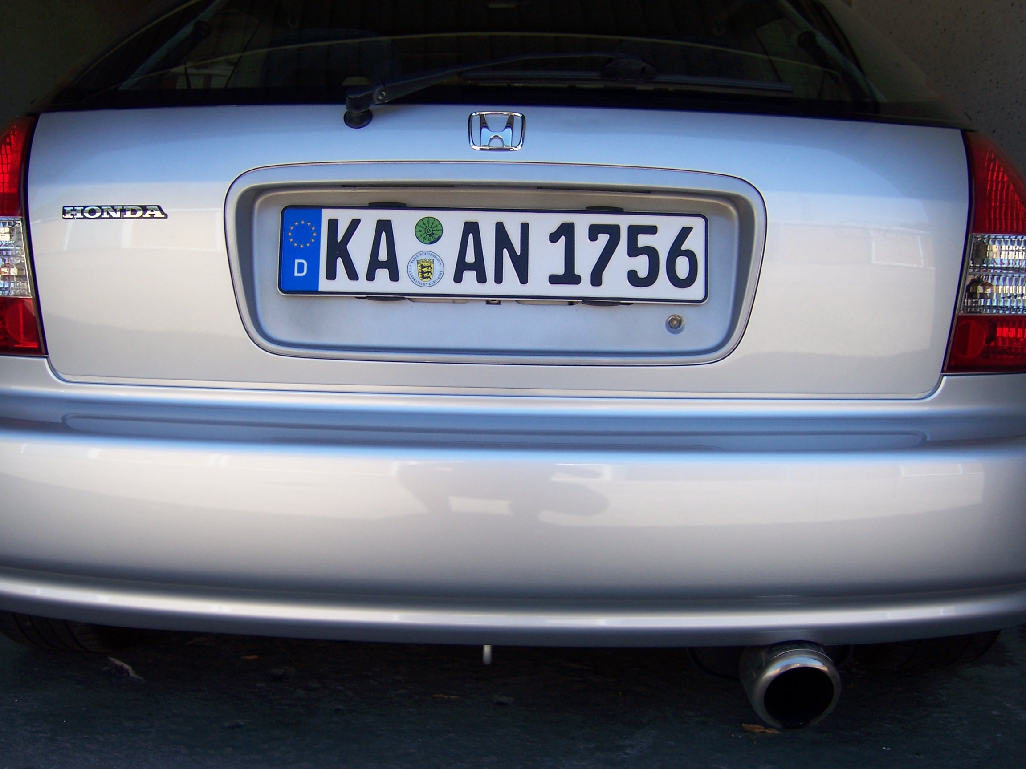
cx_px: 513
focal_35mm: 36
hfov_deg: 51.4
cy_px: 384
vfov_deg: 39.7
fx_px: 1067
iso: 80
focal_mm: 6.2
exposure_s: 1/250
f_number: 2.8
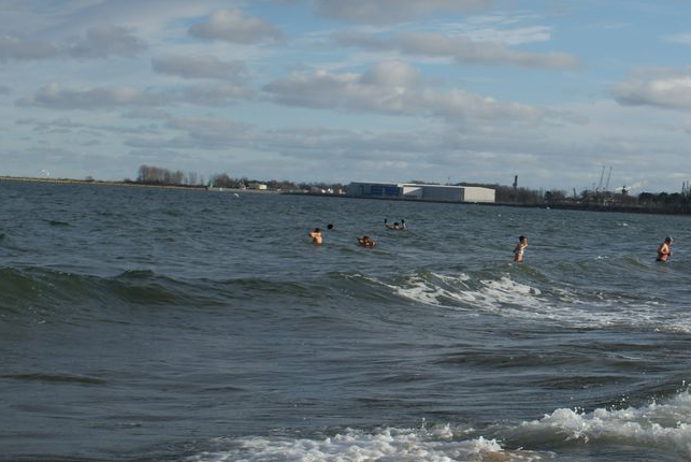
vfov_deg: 16.9
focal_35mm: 81
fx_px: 1556
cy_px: 241
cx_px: 574
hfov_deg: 24.5
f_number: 9
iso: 100
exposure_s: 1/250
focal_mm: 30
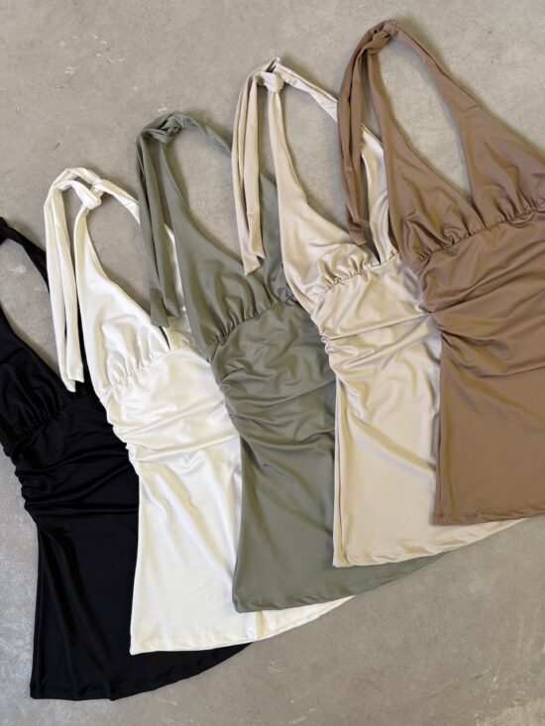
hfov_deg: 56.8
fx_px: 504
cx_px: 272
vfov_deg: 71.6
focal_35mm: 24
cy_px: 363
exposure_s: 1/89
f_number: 1.78
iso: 200
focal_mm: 6.76
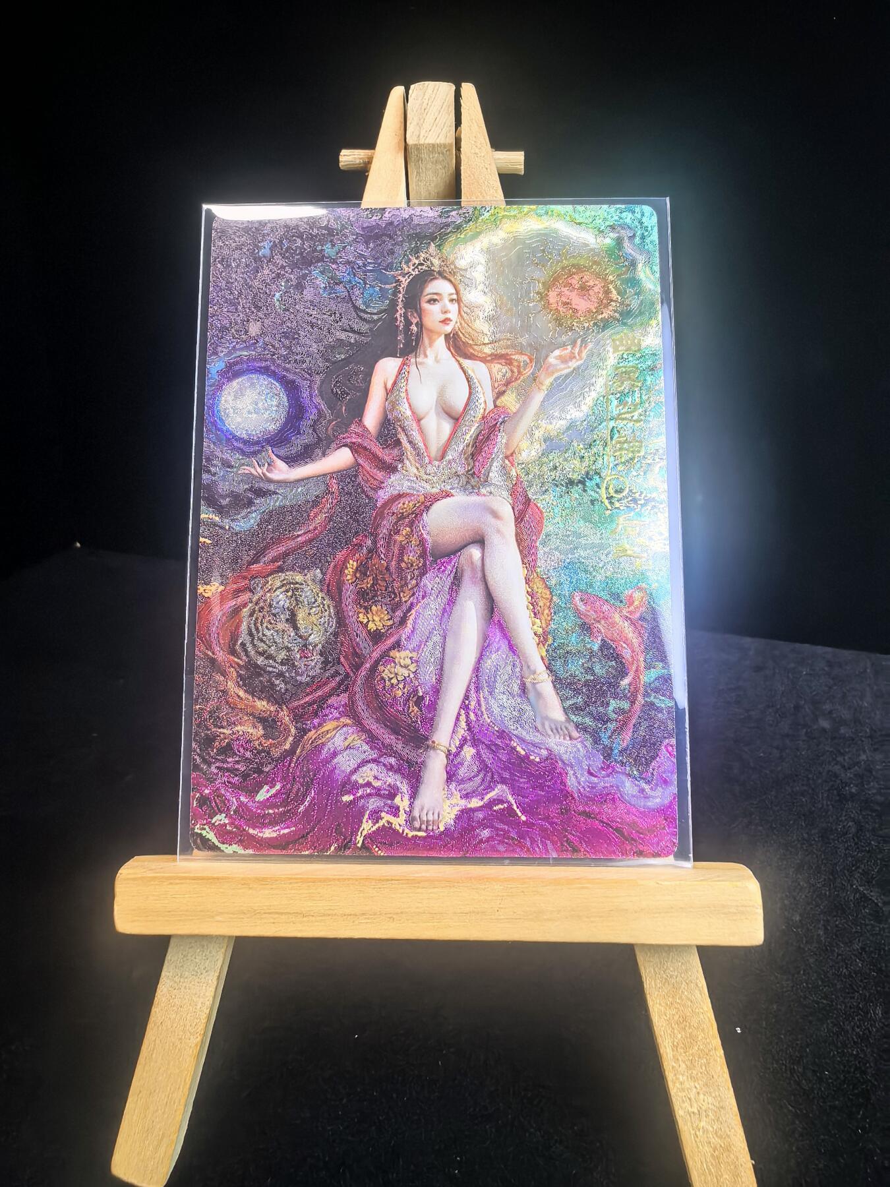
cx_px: 445
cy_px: 594
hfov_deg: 51.4
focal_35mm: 27
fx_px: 926
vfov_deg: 65.3
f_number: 2.2
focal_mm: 1.95
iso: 200
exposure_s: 1/100
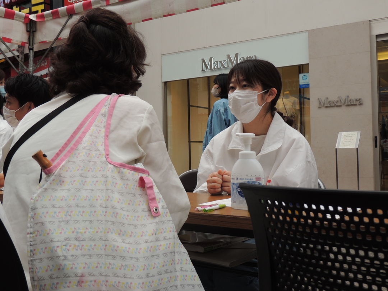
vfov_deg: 36.0
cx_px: 194
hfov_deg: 46.8
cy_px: 146
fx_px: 448
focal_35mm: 40
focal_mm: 7.1
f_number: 3.3
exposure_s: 1/250
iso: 100
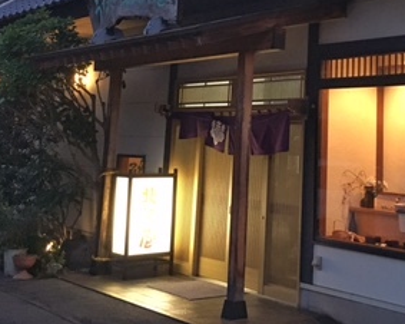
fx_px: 767
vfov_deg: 22.7
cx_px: 265
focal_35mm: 64
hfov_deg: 29.4
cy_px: -19
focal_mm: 4.15
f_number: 2.2
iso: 200
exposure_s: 1/20
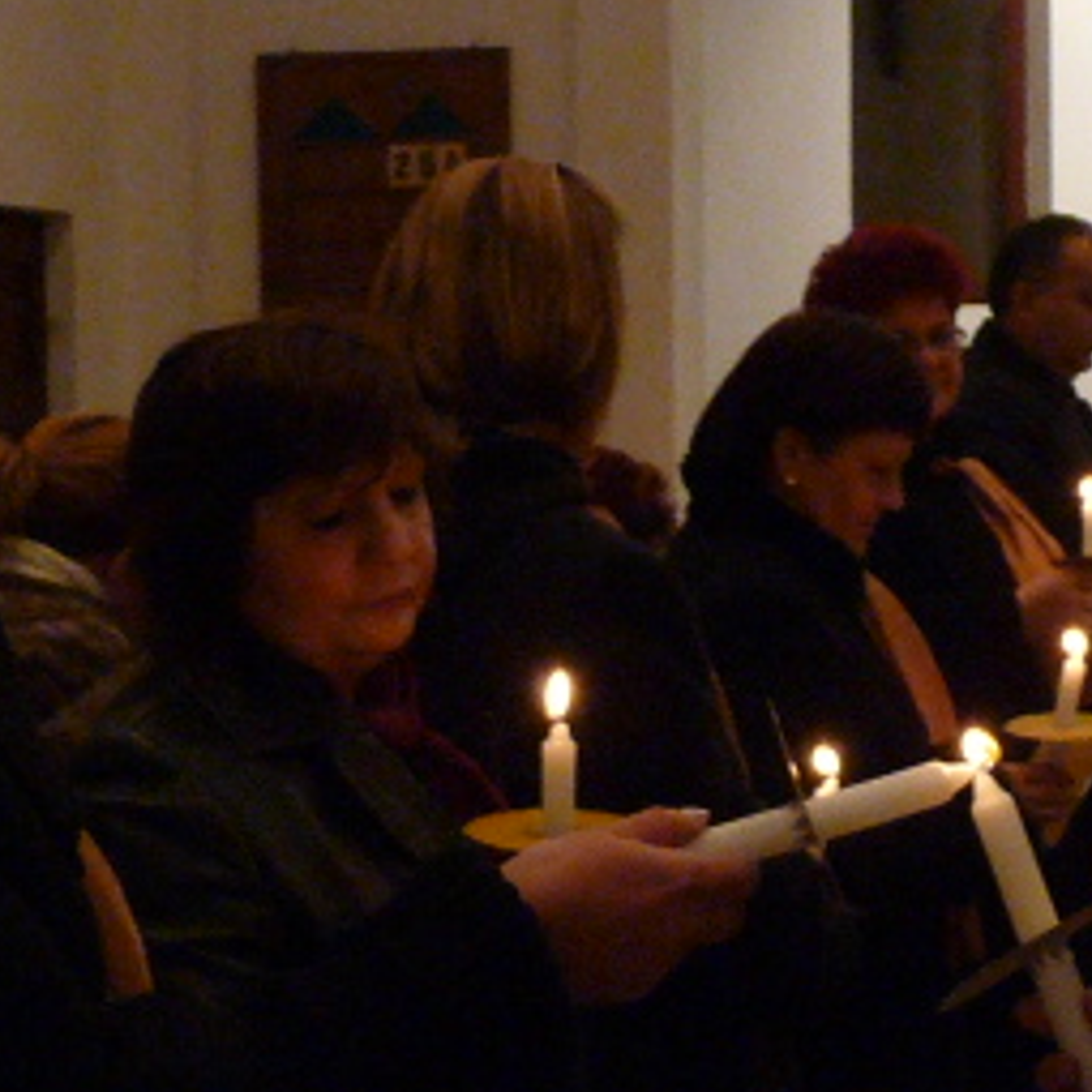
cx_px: 681
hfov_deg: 15.7
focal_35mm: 111
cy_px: 814
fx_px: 3962
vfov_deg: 15.6
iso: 400
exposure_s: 1/40
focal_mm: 5
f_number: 2.8
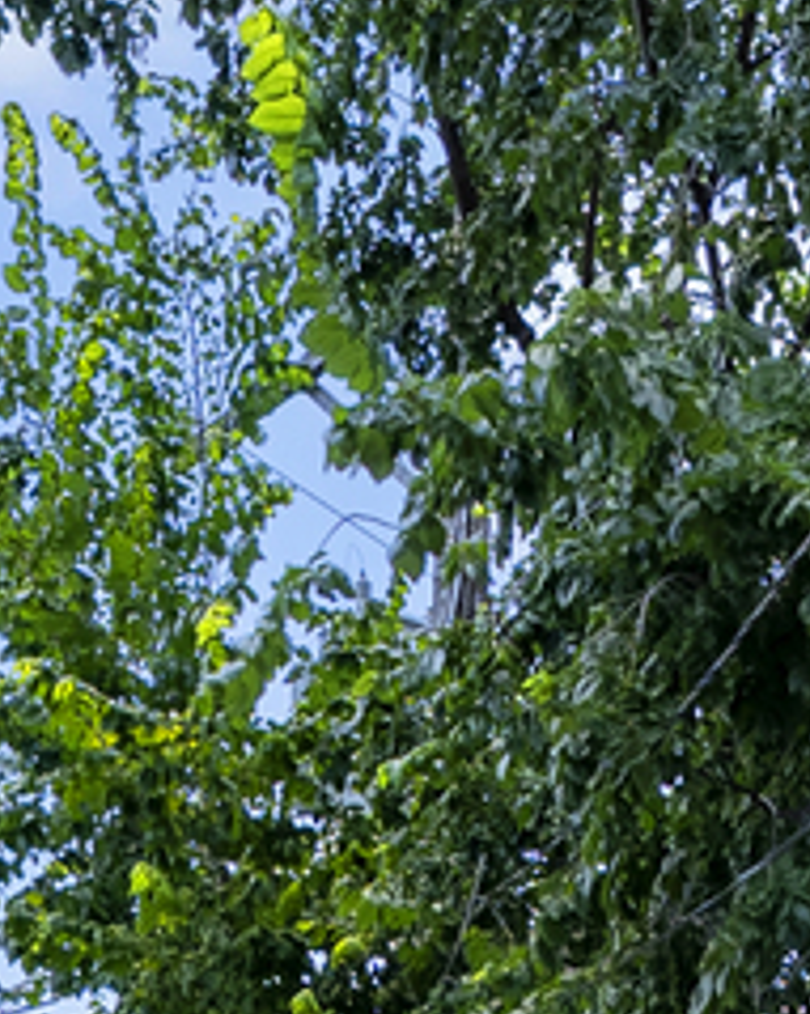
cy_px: 2104
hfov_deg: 17.1
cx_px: 681
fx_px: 2669
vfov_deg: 16.0
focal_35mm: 89
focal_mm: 14
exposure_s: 1/50
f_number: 8
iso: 100
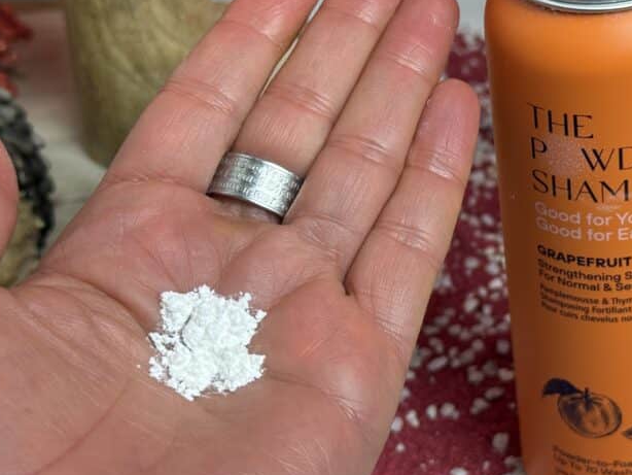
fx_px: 1461
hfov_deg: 24.3
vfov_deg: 18.4
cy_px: 175
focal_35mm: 80
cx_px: 412
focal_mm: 6.76
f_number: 1.78
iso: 50
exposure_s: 1/50
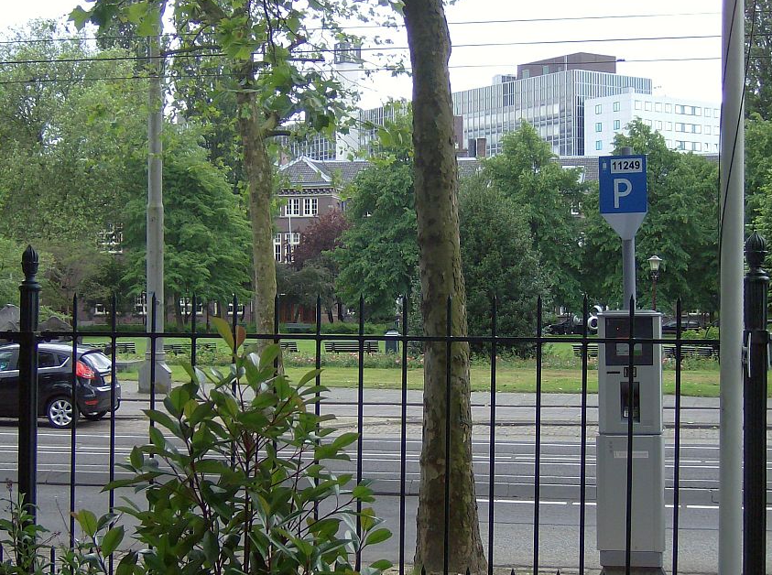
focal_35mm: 68
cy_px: 294
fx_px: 1513
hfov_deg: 28.6
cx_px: 350
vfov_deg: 21.5
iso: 100
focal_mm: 9.3
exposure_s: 1/270
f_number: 3.4
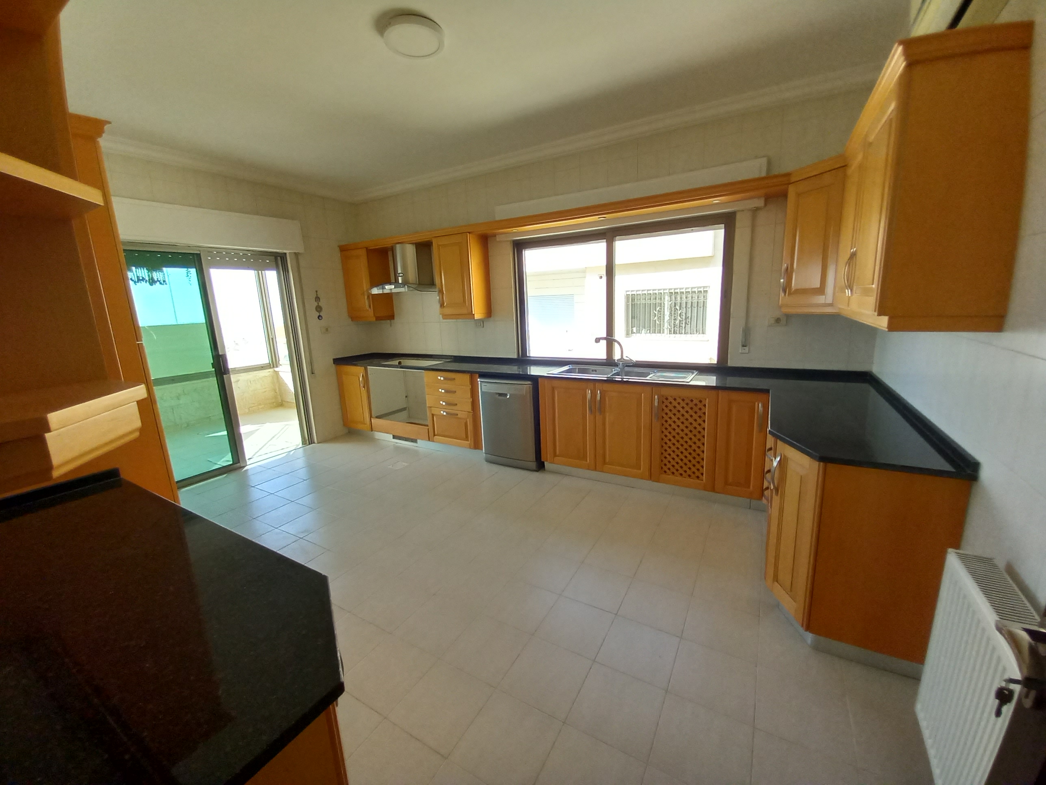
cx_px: 523
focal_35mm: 13
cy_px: 392
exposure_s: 1/120
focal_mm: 1.13
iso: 80
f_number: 2.2
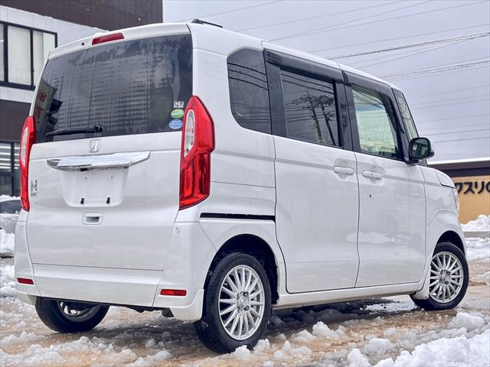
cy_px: 184
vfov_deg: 28.0
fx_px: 736
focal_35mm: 52
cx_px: 245
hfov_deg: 36.8
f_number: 1.6
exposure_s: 1/428
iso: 32
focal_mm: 5.96
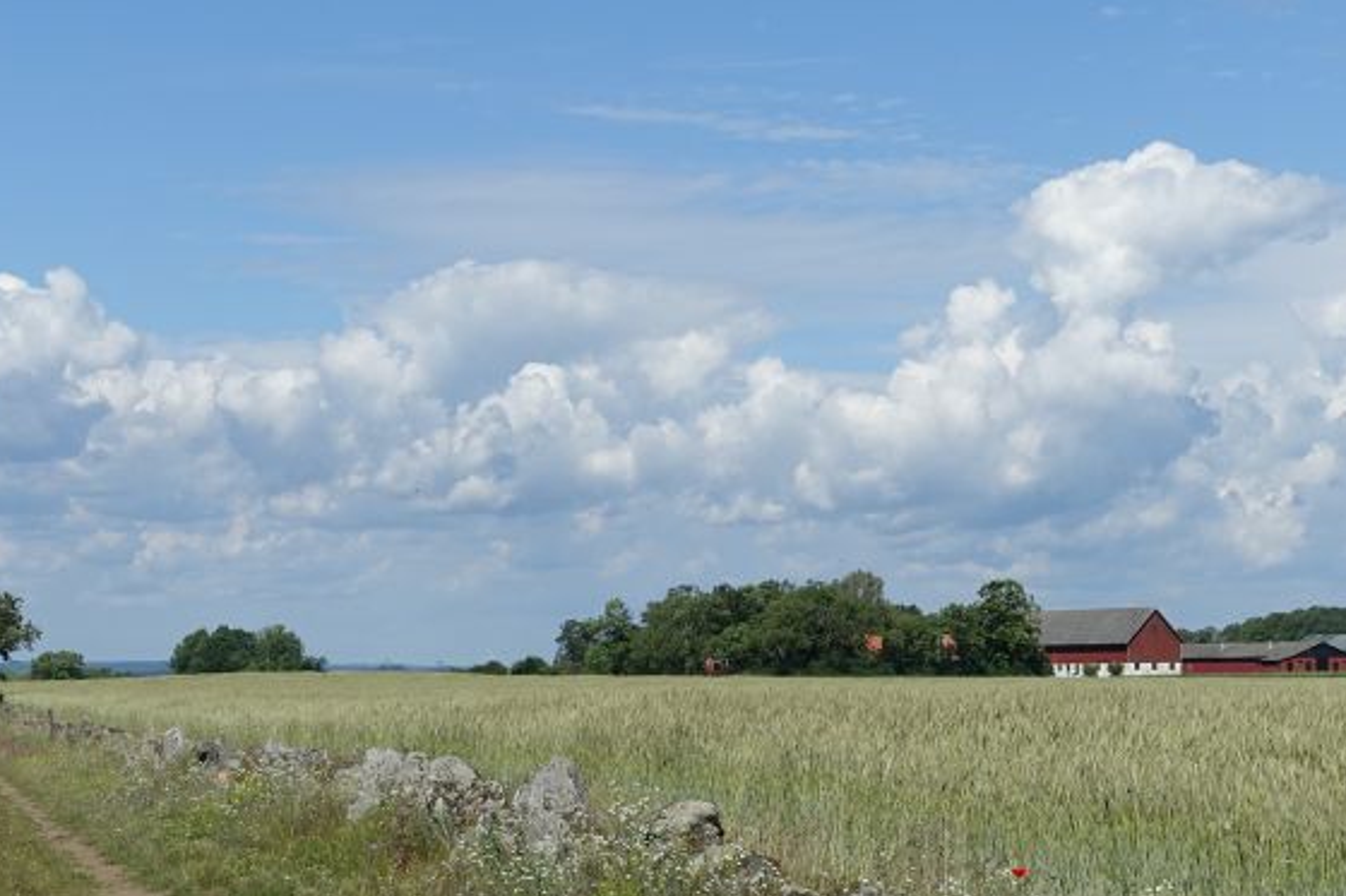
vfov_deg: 14.0
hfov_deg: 21.0
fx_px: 3625
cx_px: 627
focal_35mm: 97
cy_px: 700
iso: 125
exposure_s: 1/250
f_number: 4
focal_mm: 19.48
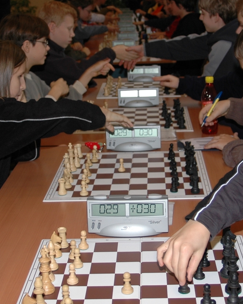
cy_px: 131
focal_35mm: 72
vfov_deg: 26.4
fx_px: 647
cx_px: 120
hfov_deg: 21.3
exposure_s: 1/60
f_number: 4
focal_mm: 24
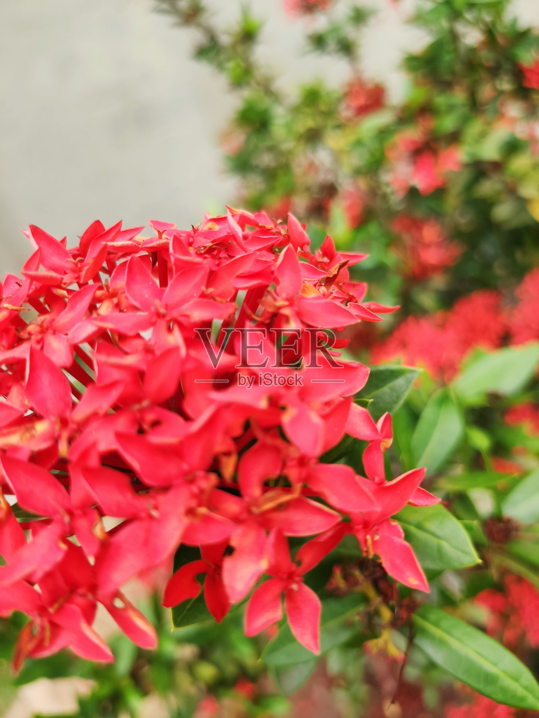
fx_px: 540
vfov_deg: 67.3
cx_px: 270
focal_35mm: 26
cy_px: 359
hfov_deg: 53.1
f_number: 1.75
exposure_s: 1/217
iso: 112
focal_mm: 4.75
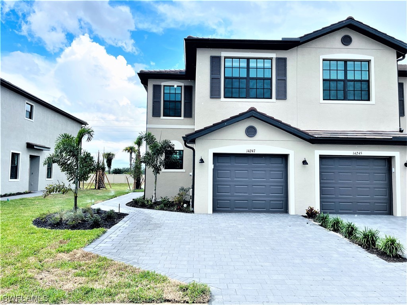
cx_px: 204
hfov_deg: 67.3
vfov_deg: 53.1
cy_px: 152
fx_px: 306
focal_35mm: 26
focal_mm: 5.1
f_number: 1.6
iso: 32
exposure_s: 1/887
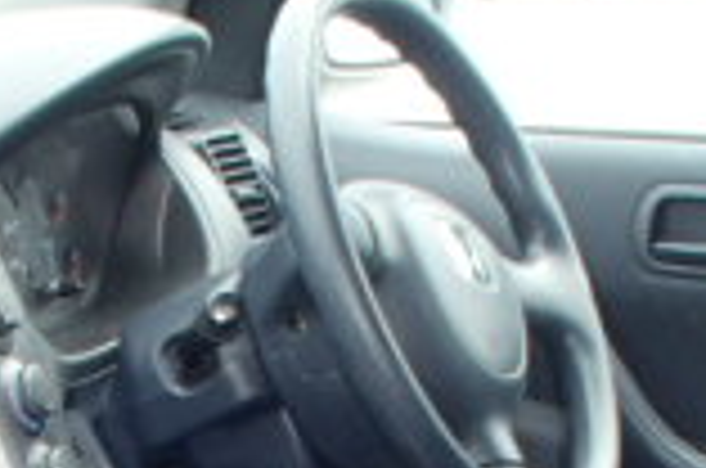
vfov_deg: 10.8
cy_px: 832
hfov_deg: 17.0
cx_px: 49
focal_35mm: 119
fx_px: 2329
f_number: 3.9
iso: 100
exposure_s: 1/60
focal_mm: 5
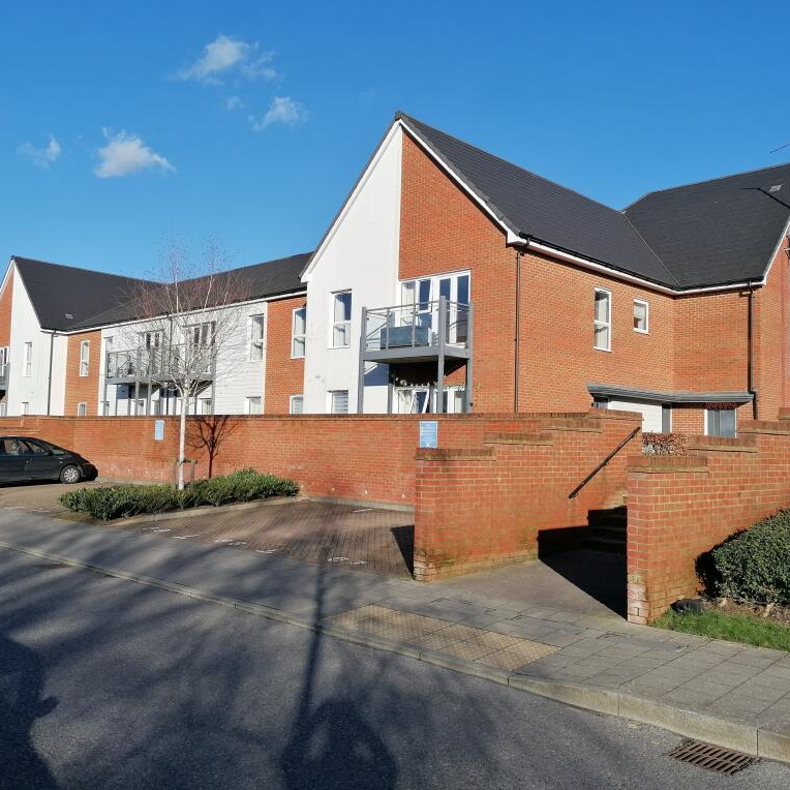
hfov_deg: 51.1
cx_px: 366
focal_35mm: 32
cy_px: 394
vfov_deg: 51.1
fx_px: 826
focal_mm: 4.75
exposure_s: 1/2079
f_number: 1.8
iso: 50
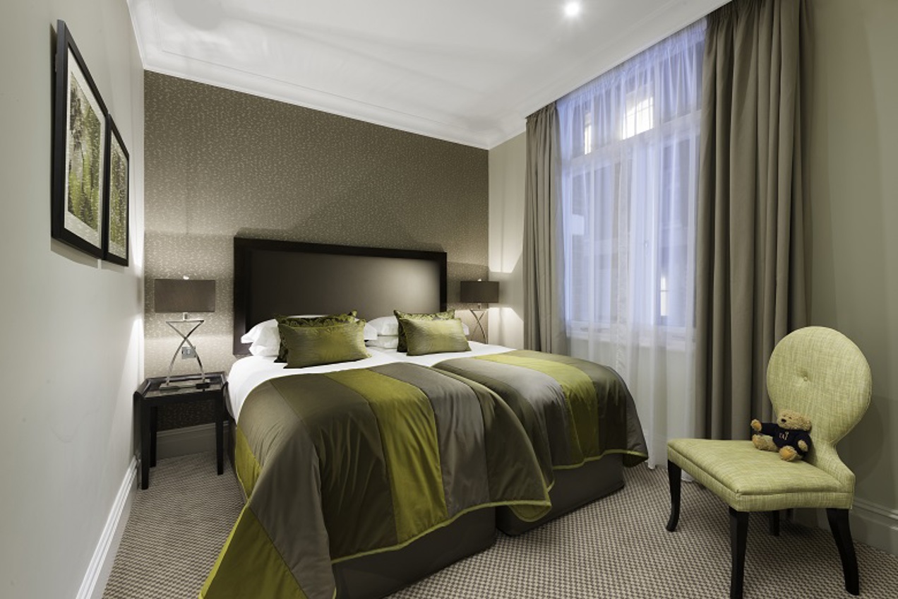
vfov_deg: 73.7
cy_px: 300
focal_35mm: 16
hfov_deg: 96.7
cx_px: 449
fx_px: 399
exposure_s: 20
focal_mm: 16
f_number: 16
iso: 100
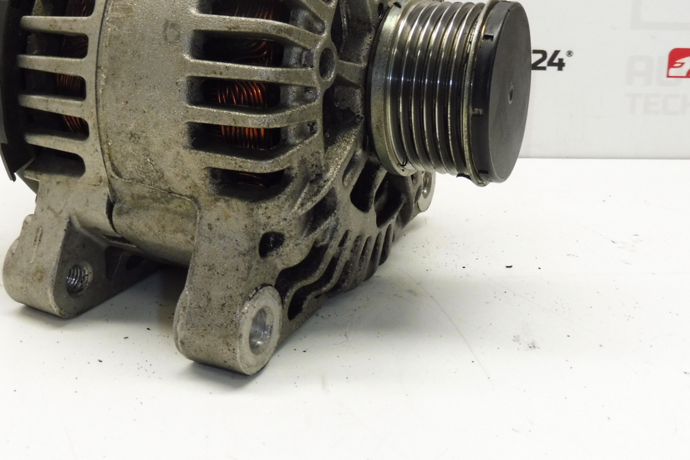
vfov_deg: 32.5
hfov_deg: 48.0
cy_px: 91
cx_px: 261
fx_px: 767
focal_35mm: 40
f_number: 3.5
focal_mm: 4.4
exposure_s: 1/60
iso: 200
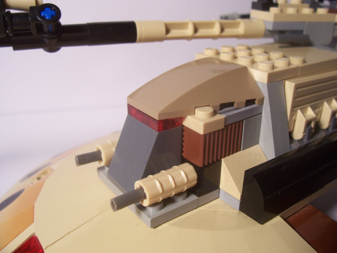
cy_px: 126
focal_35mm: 34
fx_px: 331
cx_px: 168
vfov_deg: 41.8
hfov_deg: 54.0
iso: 160
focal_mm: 5.6
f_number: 2.7
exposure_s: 1/20
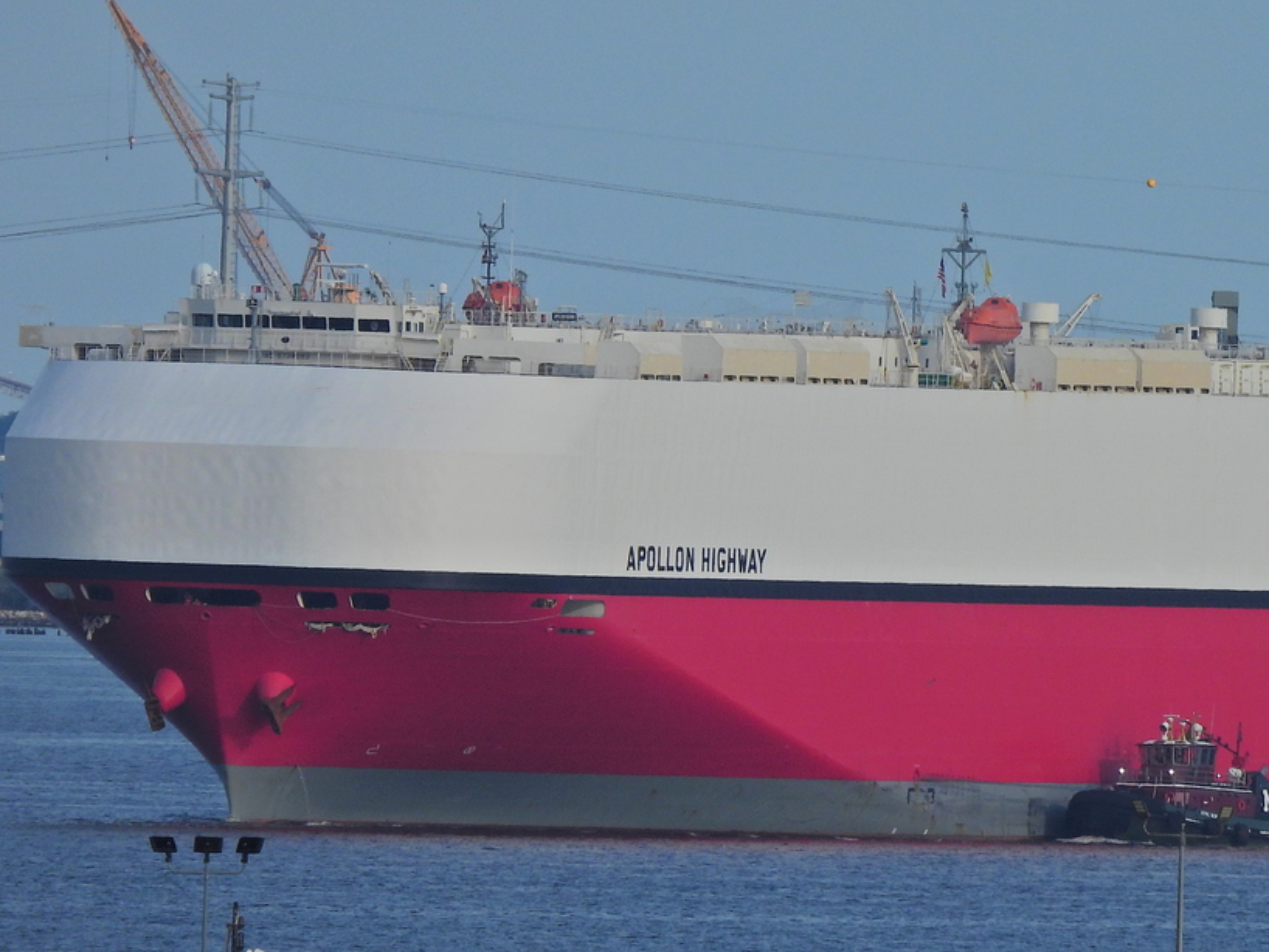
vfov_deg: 0.9
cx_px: 940
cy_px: 386
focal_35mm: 1721
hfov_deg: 1.2
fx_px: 63109
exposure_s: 1/800
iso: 100
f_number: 5.6
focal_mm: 196
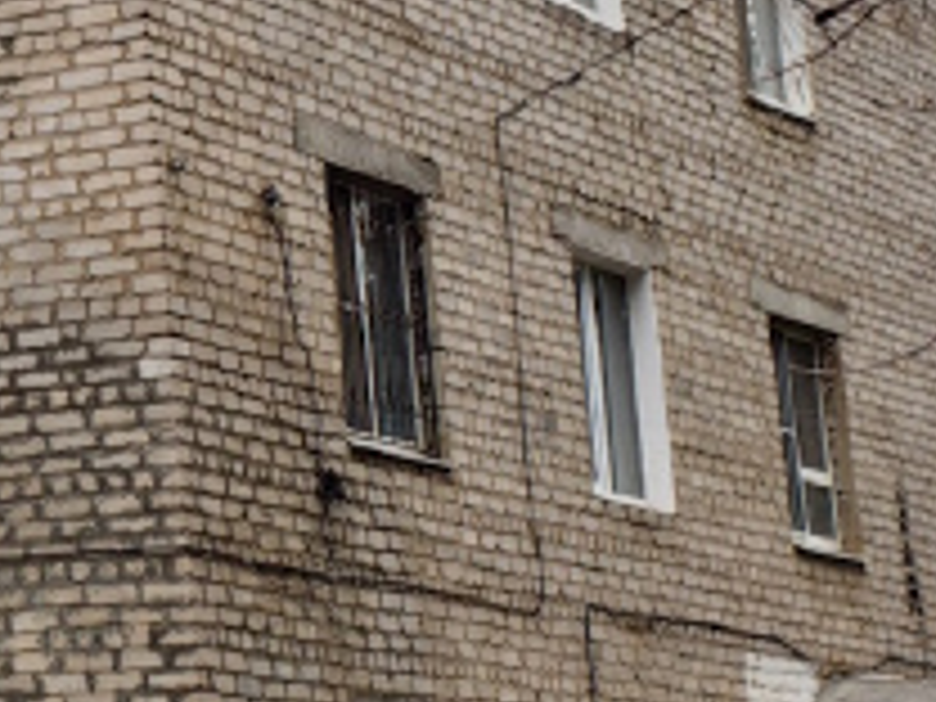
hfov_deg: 11.8
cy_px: -47
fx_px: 3894
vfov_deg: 10.2
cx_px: -1134
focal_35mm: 144
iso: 71
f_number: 1.57
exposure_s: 1/1126
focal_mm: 6.54
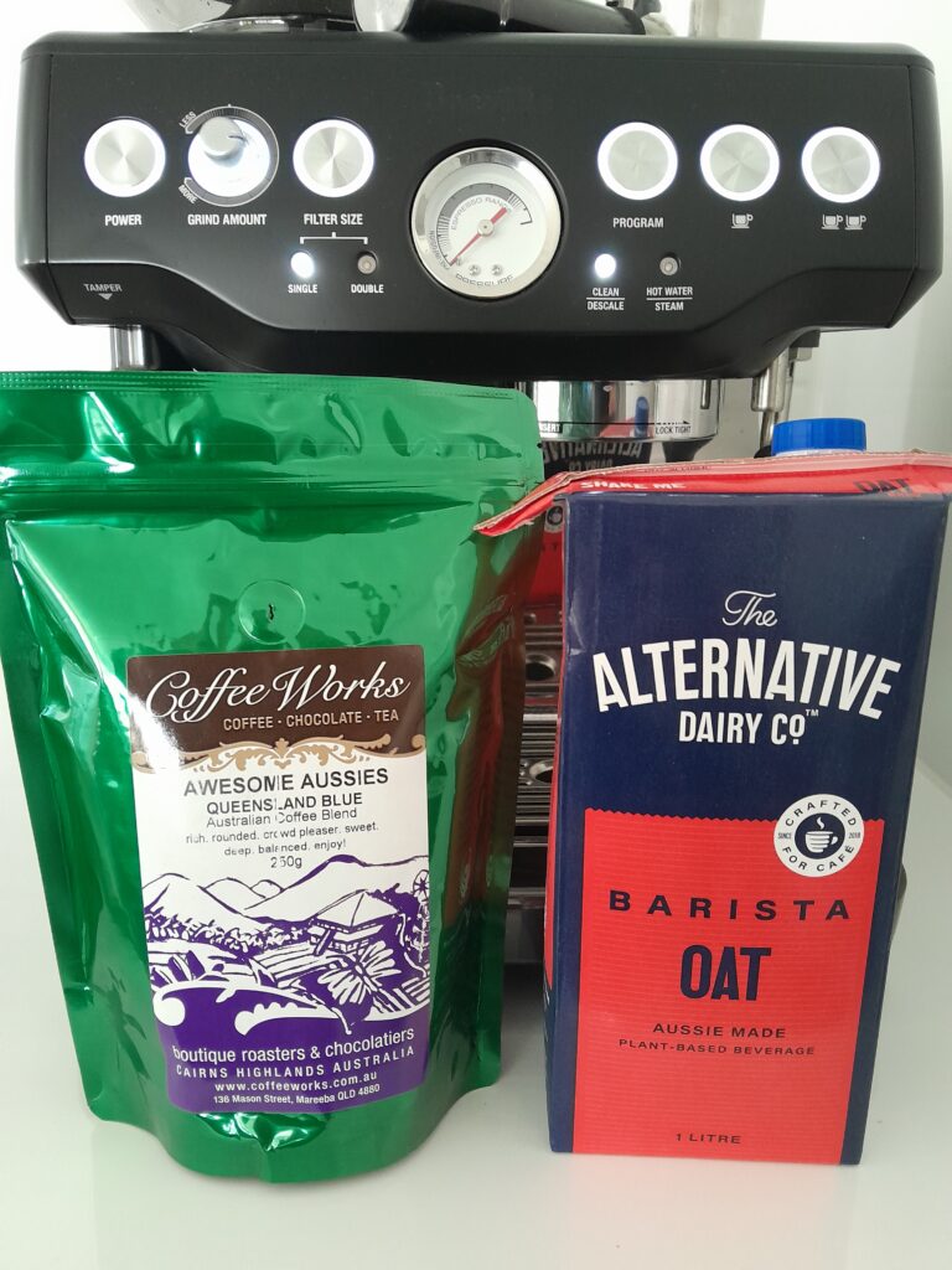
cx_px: 476
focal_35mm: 26
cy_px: 635
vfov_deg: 67.3
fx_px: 953
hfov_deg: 53.1
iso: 640
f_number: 1.8
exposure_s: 1/25
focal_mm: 3.98
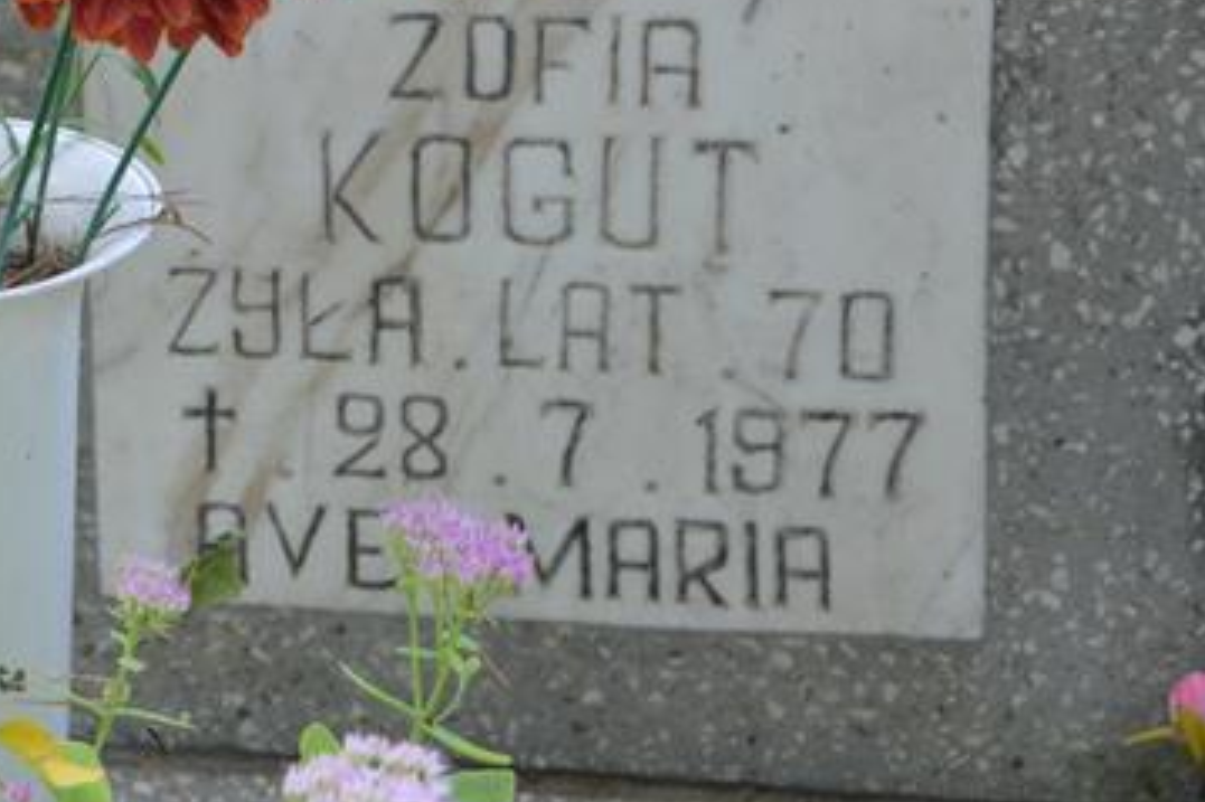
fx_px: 5186
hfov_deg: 13.2
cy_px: 450
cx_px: 138
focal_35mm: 155
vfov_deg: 8.8
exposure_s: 1/100
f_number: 5
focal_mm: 58
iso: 400
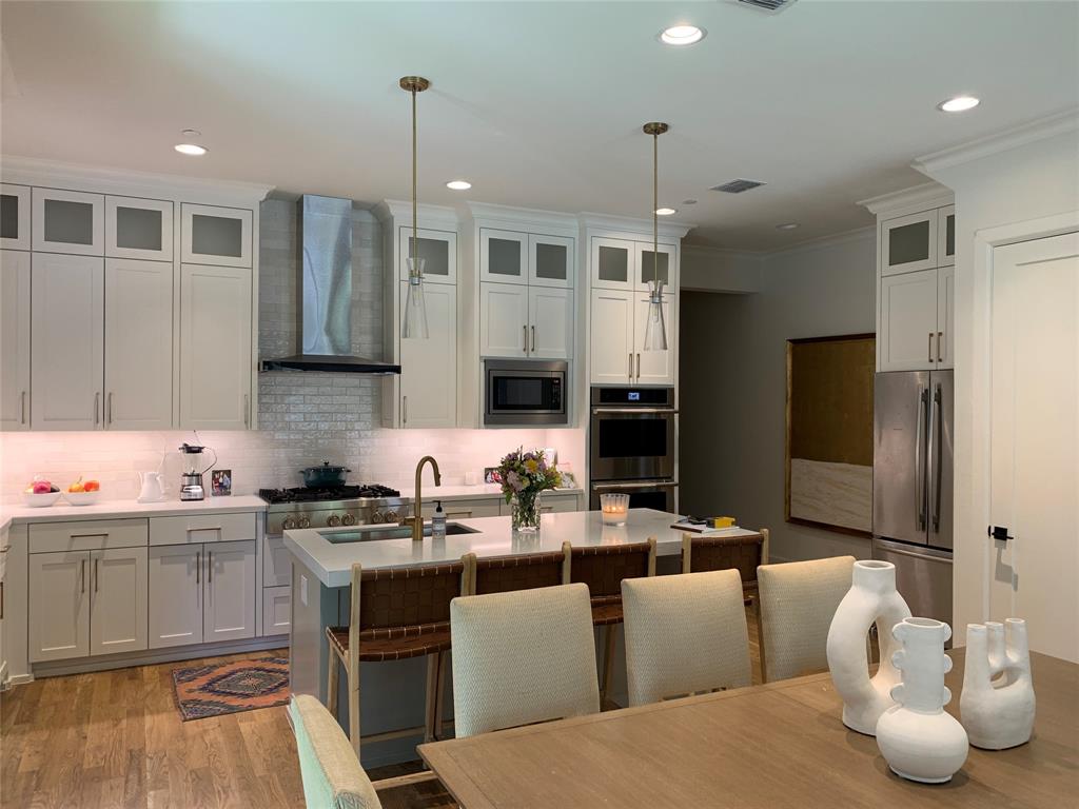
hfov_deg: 67.3
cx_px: 540
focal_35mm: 26
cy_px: 404
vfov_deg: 53.1
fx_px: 810
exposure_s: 1/60
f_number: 1.8
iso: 64
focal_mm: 4.25
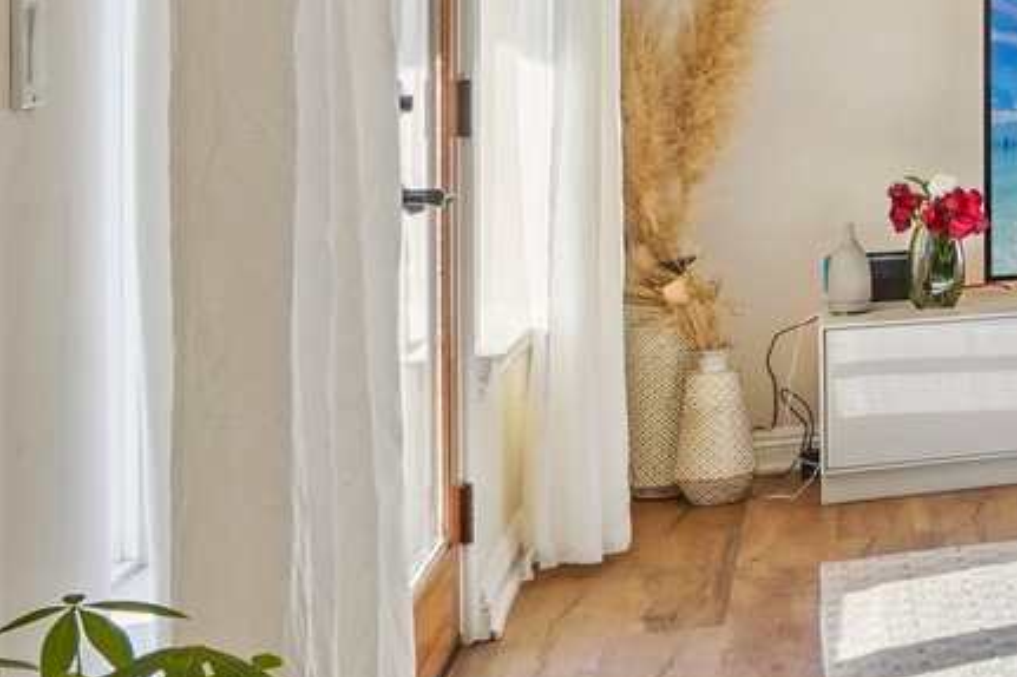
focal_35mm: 76
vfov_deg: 17.5
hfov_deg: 15.3
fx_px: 2146
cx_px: 2414
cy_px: -18
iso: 400
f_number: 8
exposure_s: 1/60
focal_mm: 16
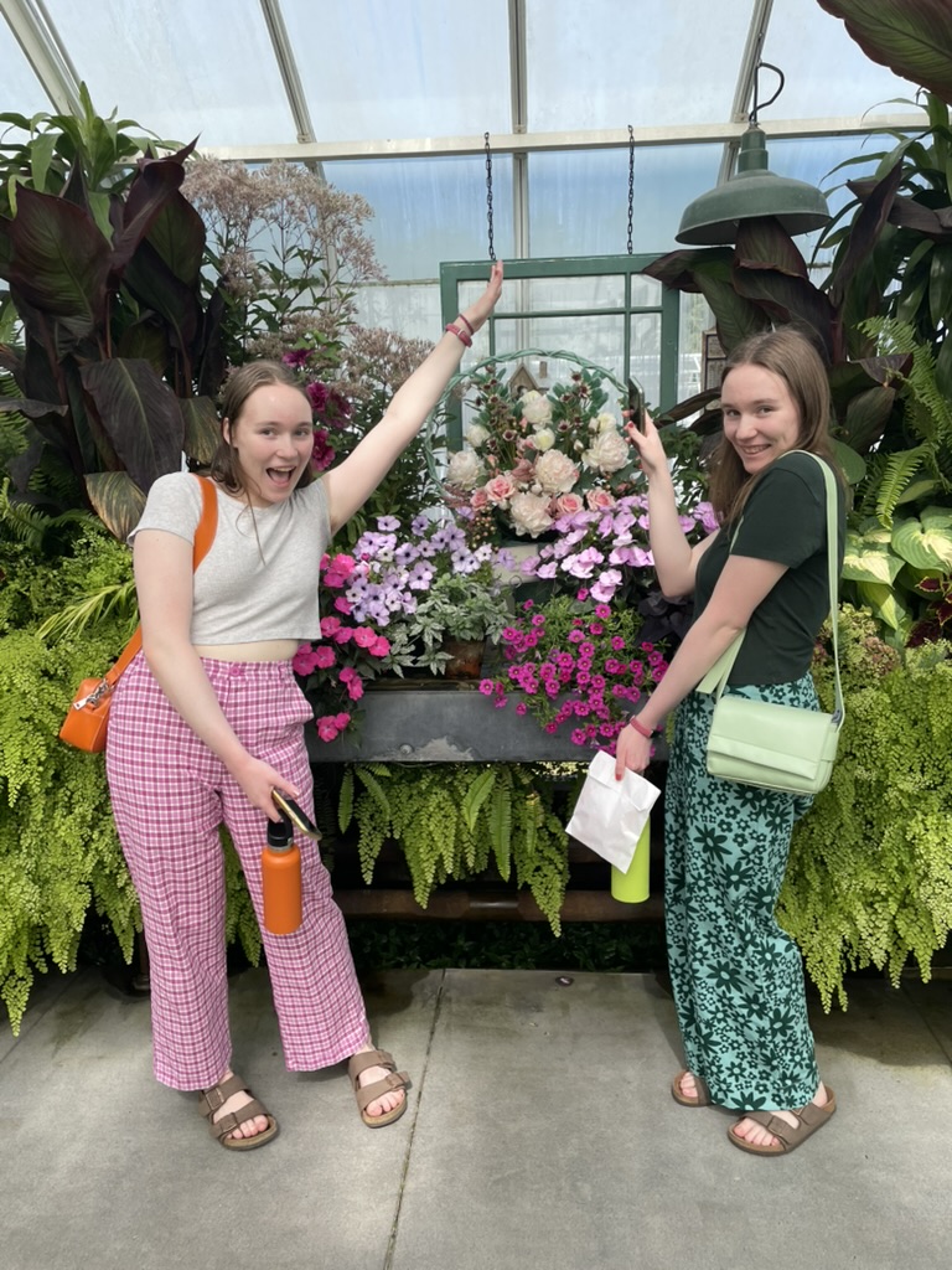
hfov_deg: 53.1
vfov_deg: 67.3
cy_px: 635
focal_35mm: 26
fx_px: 953
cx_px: 476
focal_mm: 4.2
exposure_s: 1/1195
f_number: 1.6
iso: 32
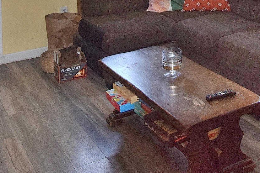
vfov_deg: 19.0
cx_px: 228
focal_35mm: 60
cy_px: -110
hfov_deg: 32.1
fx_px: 432
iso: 800
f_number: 5.6
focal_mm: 11
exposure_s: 1/125
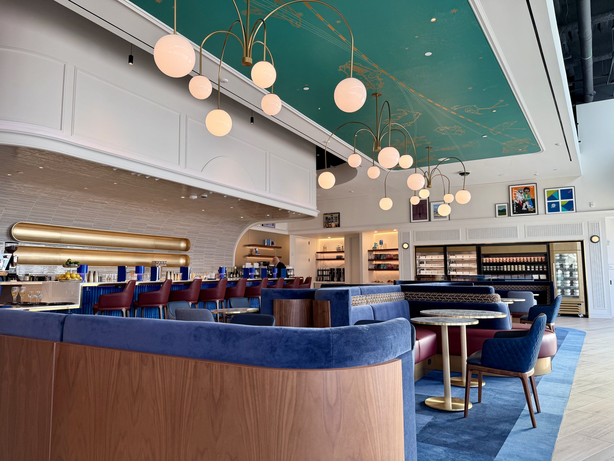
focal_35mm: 24
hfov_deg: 71.6
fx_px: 426
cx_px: 307
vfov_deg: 56.8
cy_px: 230
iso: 100
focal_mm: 6.76
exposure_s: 1/150
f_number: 1.78
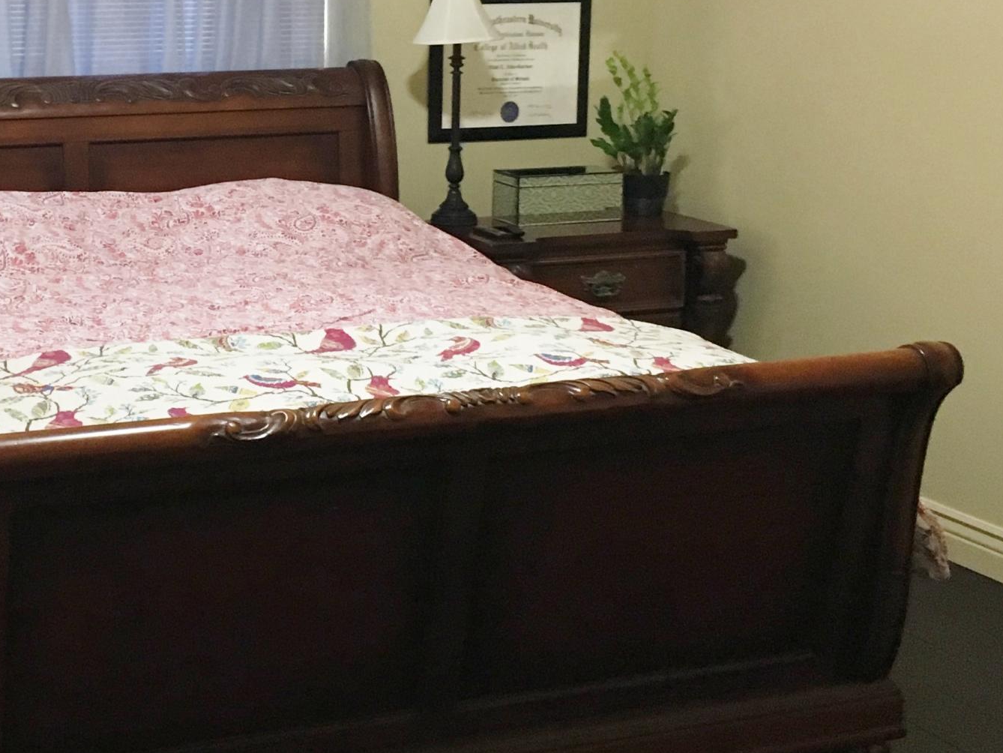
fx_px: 1884
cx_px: 182
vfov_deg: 22.5
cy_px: 236
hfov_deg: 29.1
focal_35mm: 65
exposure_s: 1/30
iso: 250
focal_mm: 4.15
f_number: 2.2
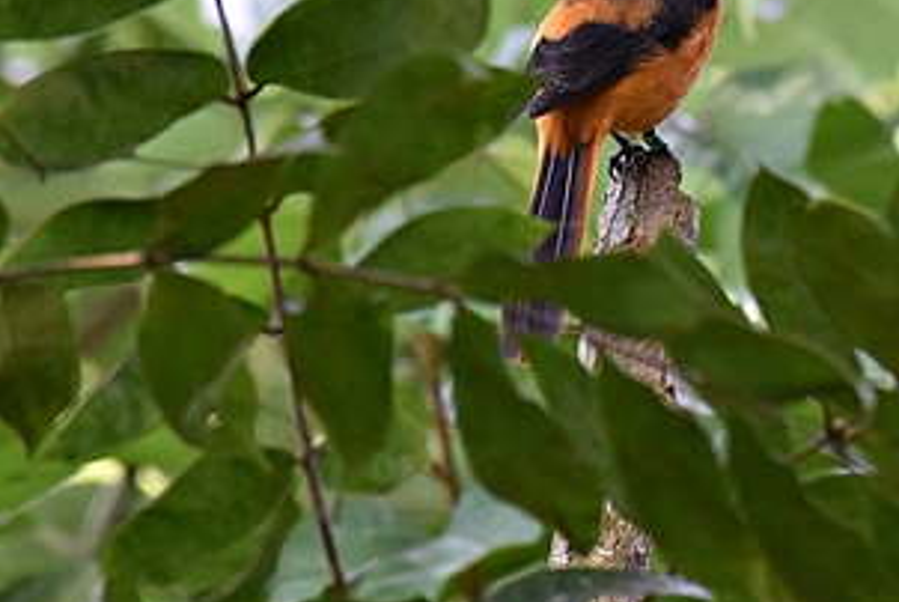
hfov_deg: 2.9
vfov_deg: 1.9
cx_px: 664
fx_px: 17772
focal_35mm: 711
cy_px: 16
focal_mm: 140
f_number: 5.6
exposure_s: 1/160
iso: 800
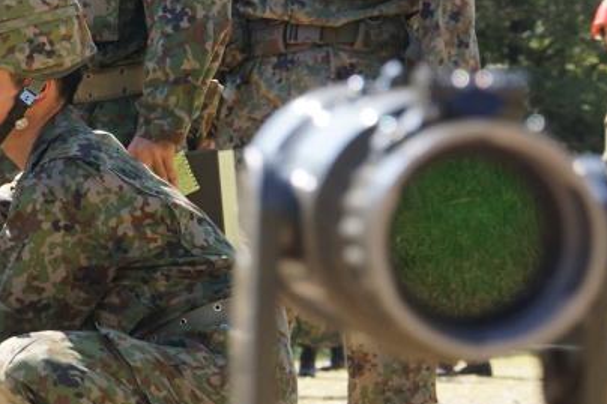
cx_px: 23
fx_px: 3843
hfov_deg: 9.0
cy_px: 241
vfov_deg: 6.0
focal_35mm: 228
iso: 400
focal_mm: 60
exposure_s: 1/400
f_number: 7.1
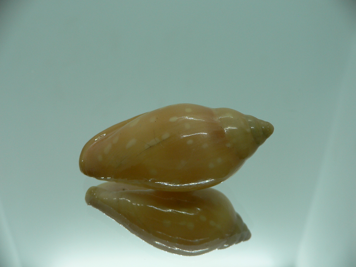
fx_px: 360
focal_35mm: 35
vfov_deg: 40.7
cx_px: 178
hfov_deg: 52.6
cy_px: 134
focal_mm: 4.6
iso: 80
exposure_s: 1/80
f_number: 2.8
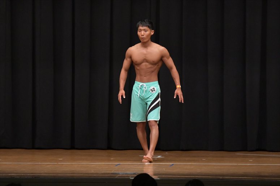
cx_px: 140
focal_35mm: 225
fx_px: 1749
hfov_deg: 9.2
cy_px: 93
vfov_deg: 6.1
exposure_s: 1/400
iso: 6400
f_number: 5.6
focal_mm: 150
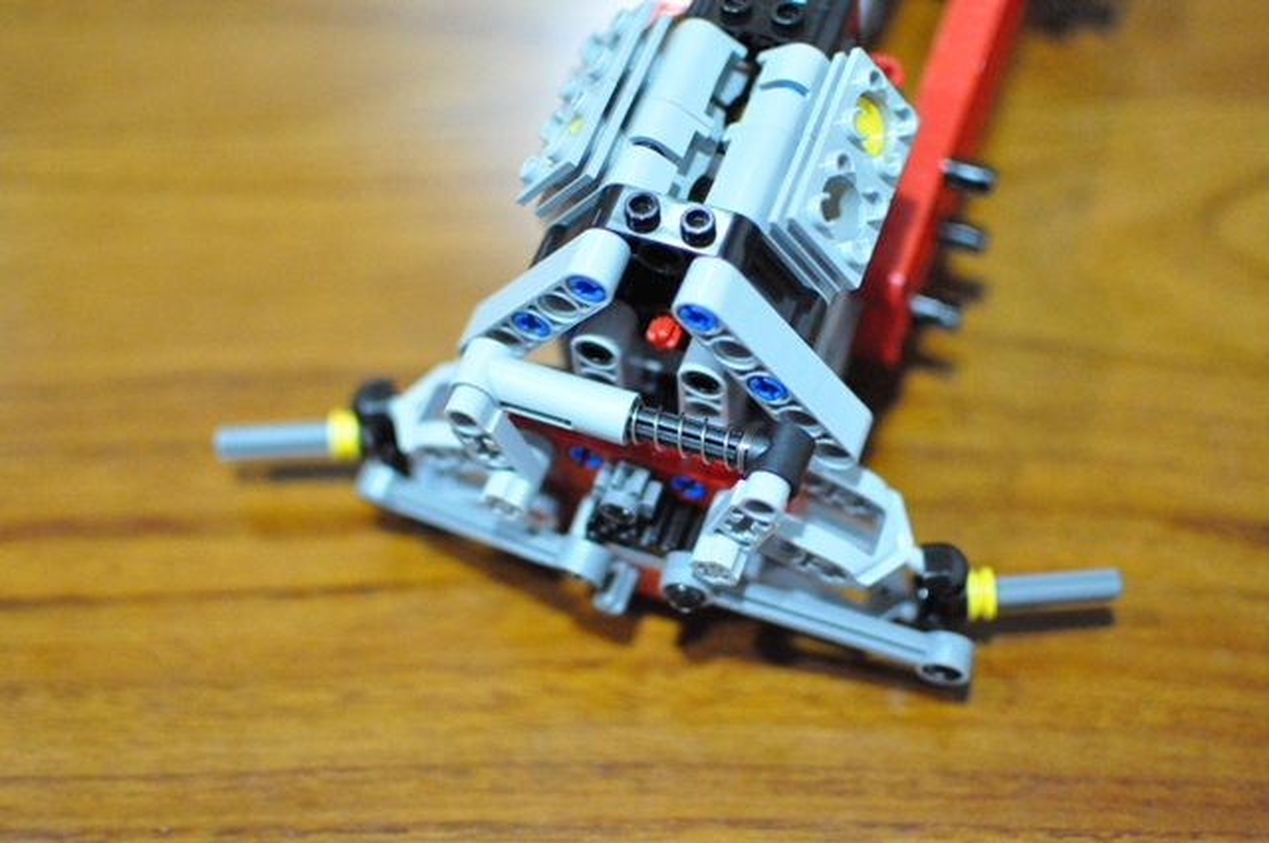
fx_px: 1848
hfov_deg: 37.9
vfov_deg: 25.7
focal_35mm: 52
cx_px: 634
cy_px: 422
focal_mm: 35
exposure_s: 1/160
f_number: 2
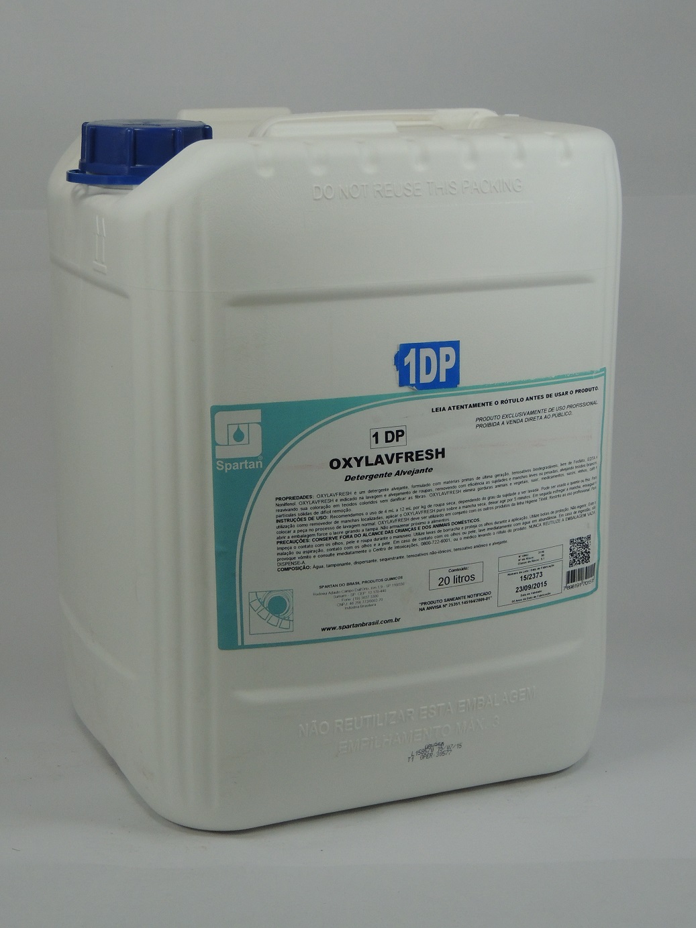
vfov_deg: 27.8
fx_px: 1877
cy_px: 464
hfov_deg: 21.0
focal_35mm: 70
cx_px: 348
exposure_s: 1/250
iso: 400
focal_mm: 12.4
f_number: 3.9
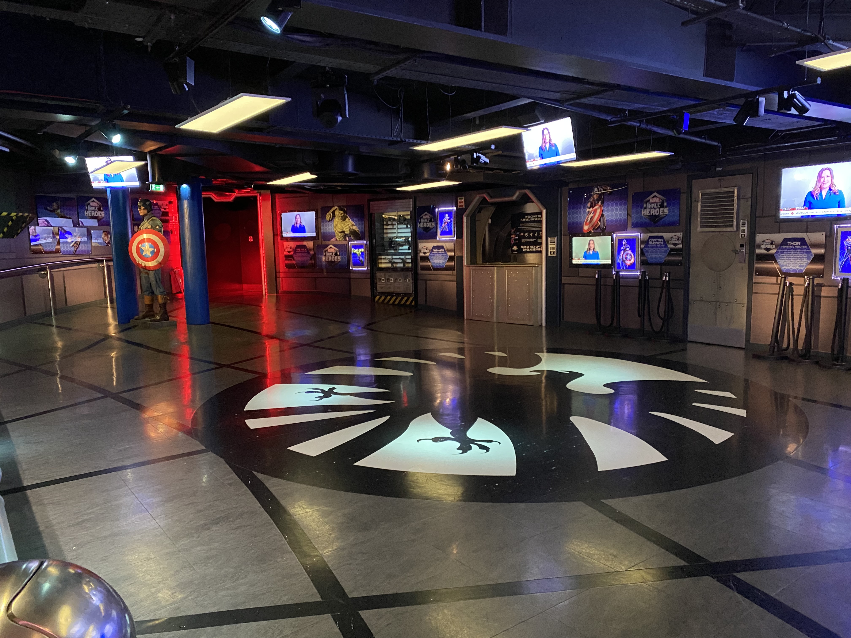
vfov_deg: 53.1
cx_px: 426
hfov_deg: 67.3
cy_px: 319
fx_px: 639
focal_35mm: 26
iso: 800
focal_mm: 4.25
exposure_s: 1/30
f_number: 1.8
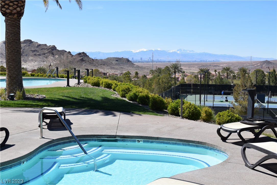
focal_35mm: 45
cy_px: 92
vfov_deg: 29.9
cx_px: 138
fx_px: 346
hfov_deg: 43.6
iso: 200
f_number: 10
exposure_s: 1/400
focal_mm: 30
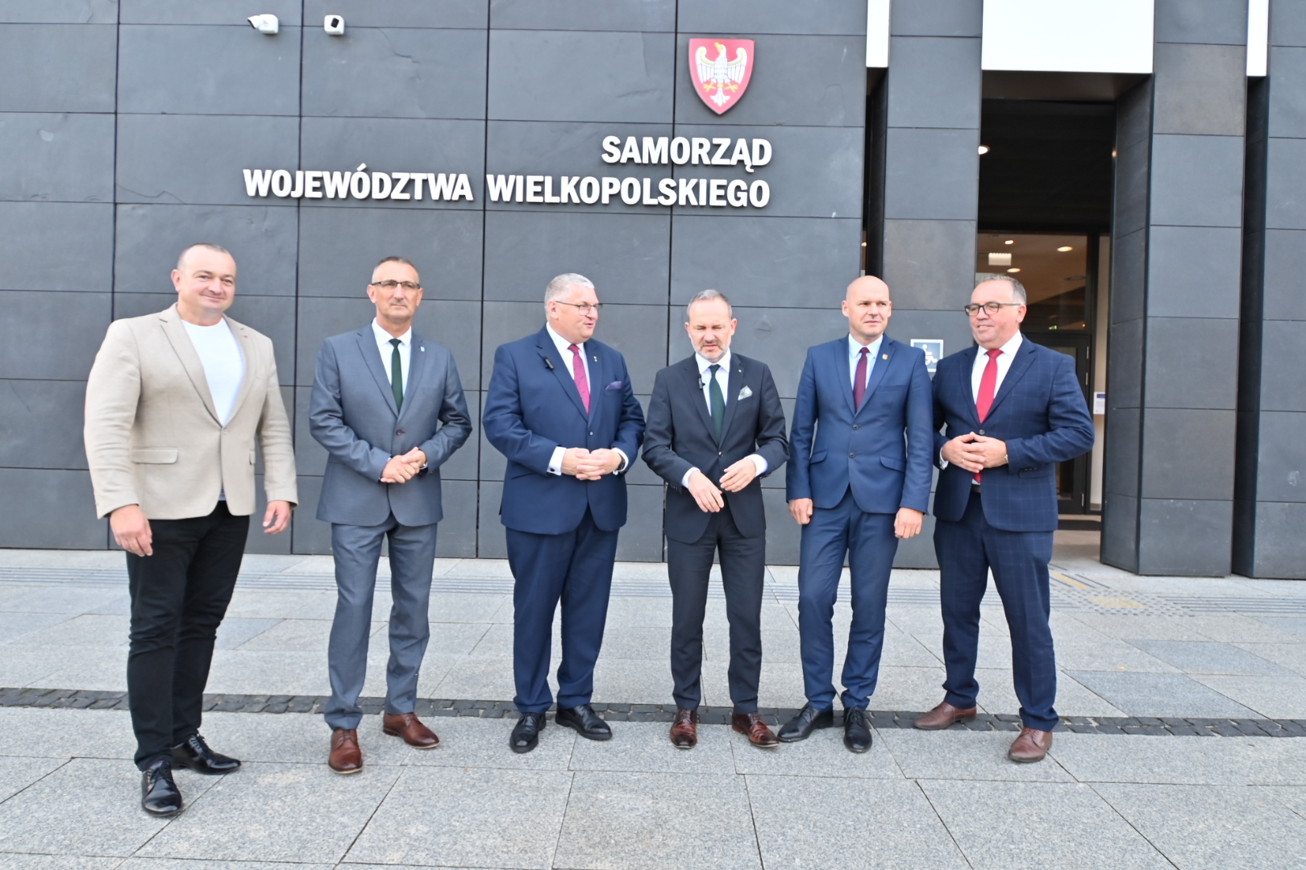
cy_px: 435
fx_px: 798
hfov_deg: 78.6
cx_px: 653
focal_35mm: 22
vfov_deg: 57.2
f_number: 4
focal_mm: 15
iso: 250
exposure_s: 1/160
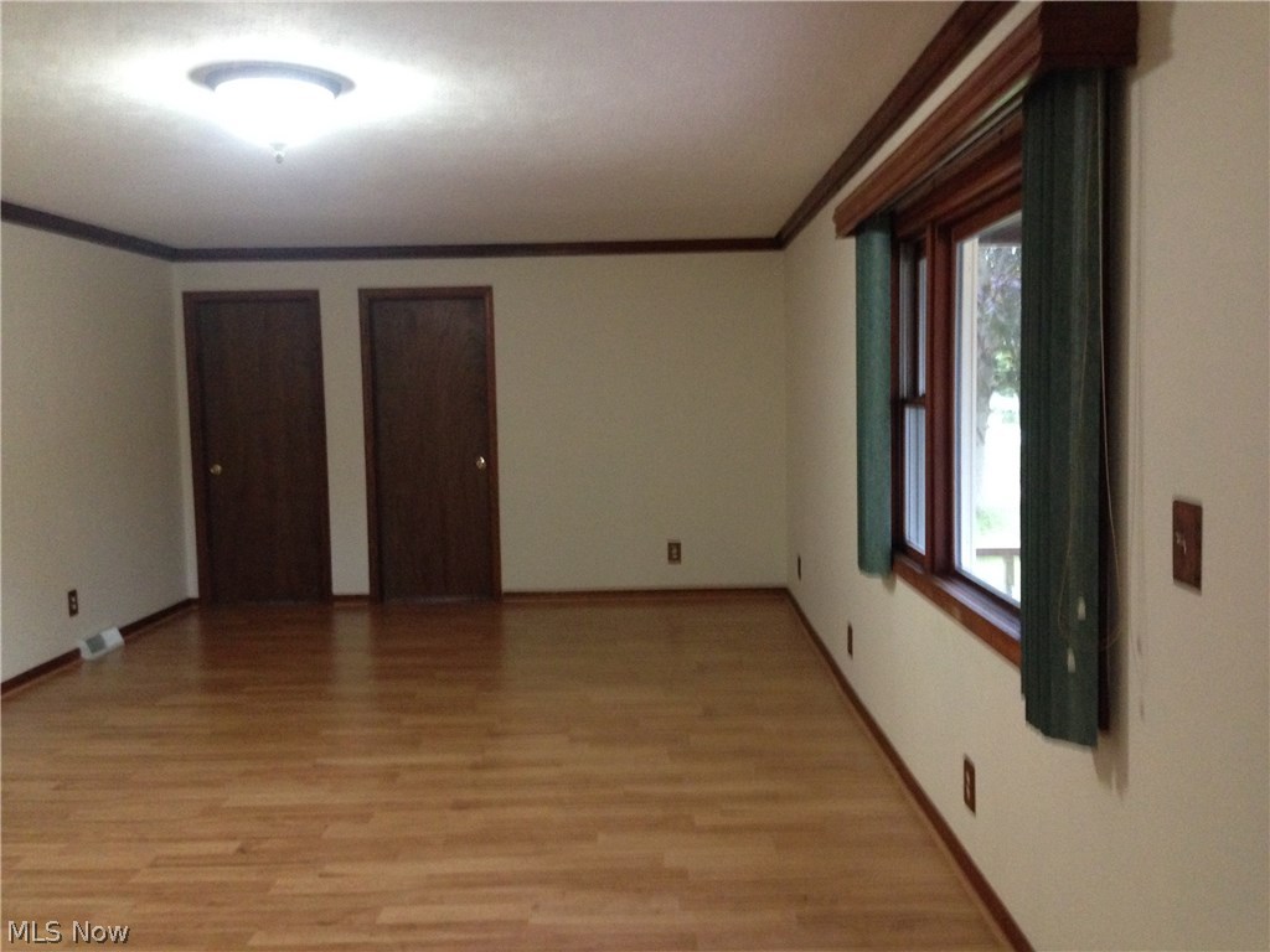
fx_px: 1211
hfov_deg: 55.4
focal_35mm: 33
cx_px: 635
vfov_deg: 42.9
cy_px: 476
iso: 400
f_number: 2.4
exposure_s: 1/20
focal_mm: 4.12
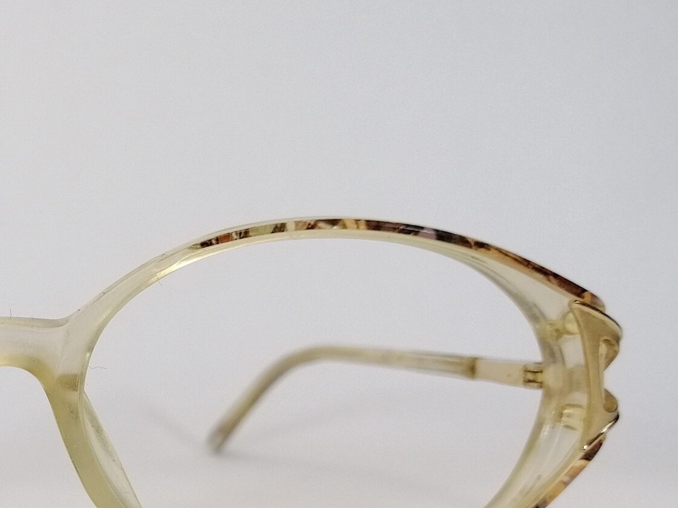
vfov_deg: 23.1
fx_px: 1214
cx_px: -21
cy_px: 441
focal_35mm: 62
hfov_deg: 28.9
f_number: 1.8
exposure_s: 1/149
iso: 50
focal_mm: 3.95
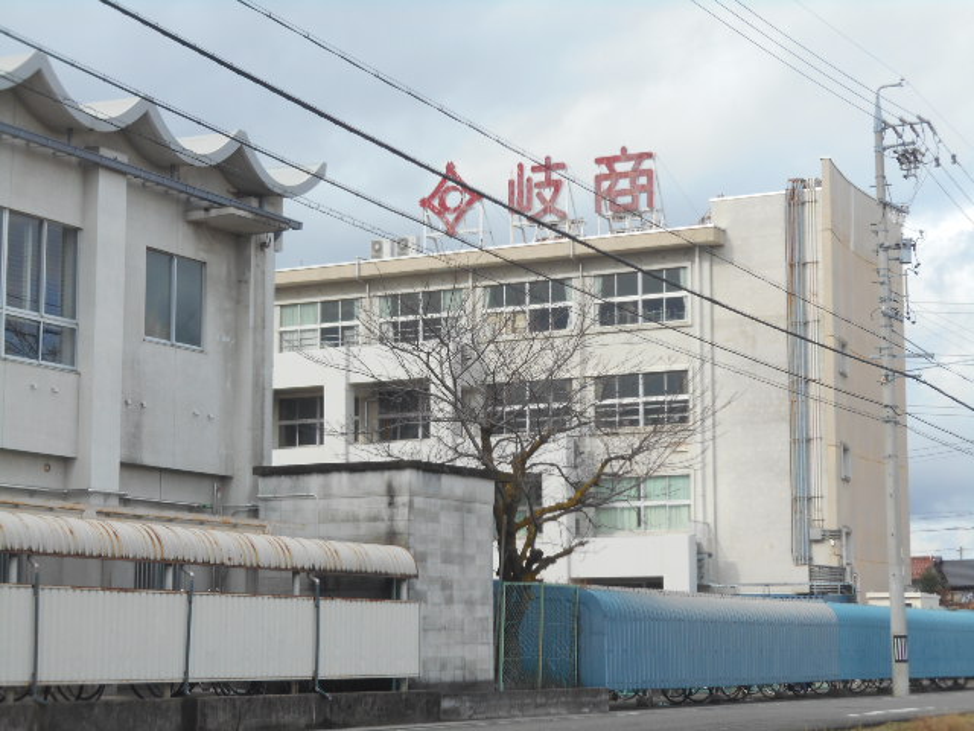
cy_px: 366
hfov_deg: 25.7
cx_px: 487
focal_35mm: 76
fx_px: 2138
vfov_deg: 19.4
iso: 80
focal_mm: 13.5
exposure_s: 1/200
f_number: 5.8
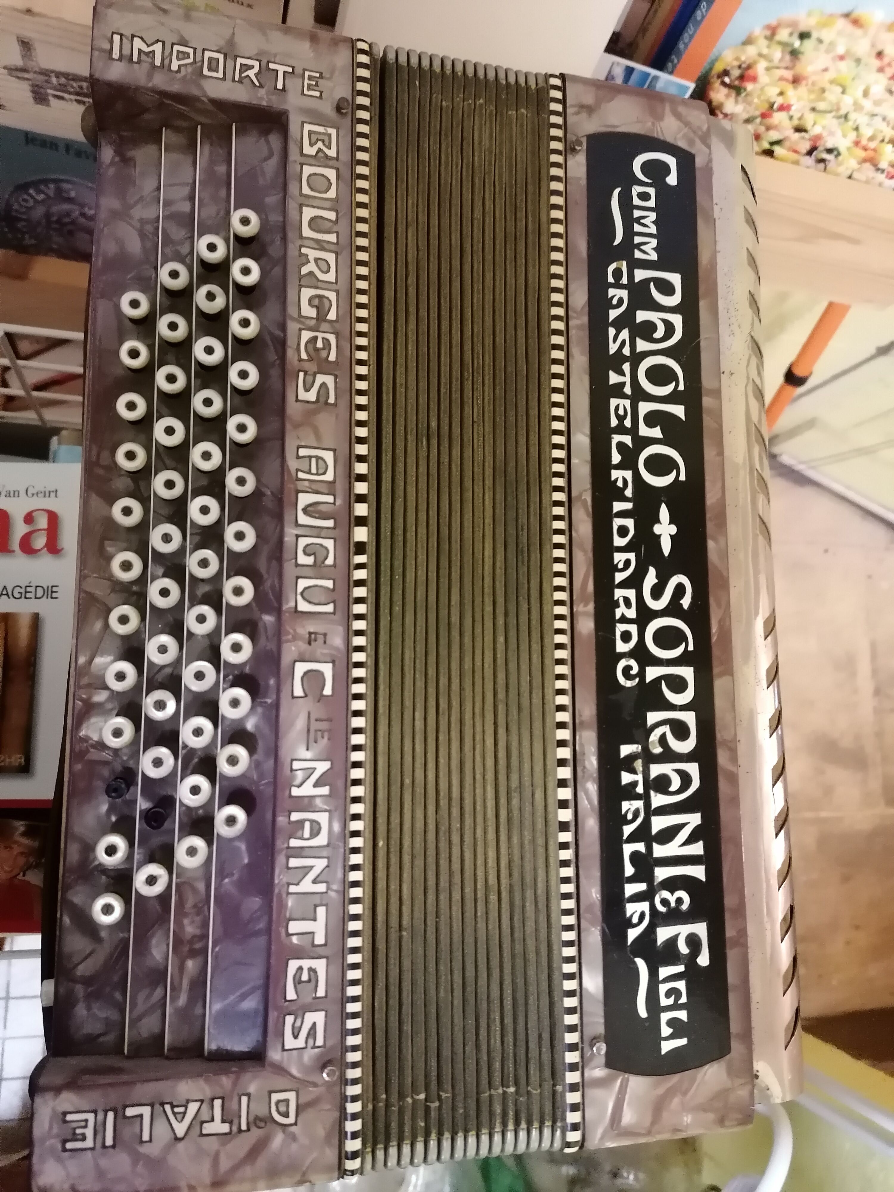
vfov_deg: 65.3
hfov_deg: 51.4
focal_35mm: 27
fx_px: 930
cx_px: 447
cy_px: 596
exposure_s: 1/16.7
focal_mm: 4.75
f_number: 1.8
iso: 1000
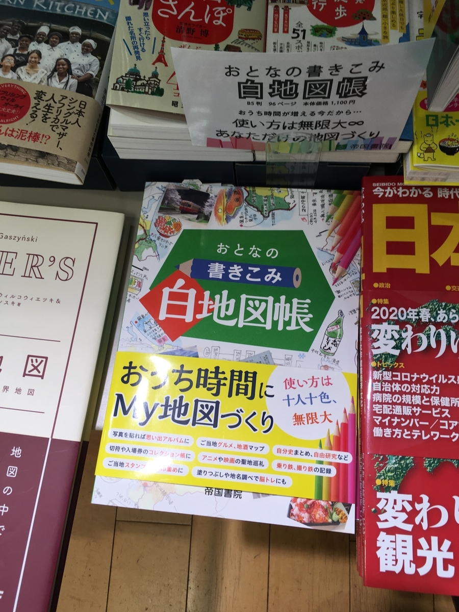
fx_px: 513
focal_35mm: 29
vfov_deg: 61.7
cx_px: 230
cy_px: 306
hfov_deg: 48.2
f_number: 2.2
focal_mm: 4.15
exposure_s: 1/60
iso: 25
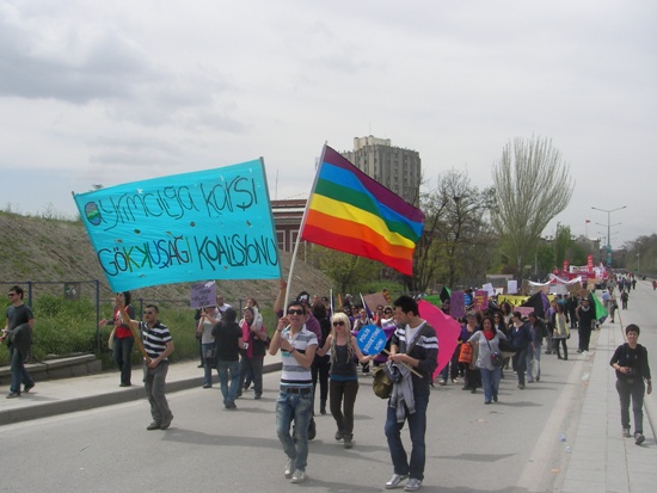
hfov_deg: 49.0
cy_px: 246
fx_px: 722
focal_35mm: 38
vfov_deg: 37.7
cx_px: 328
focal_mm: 6.3
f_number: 6.6
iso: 50
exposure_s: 1/400
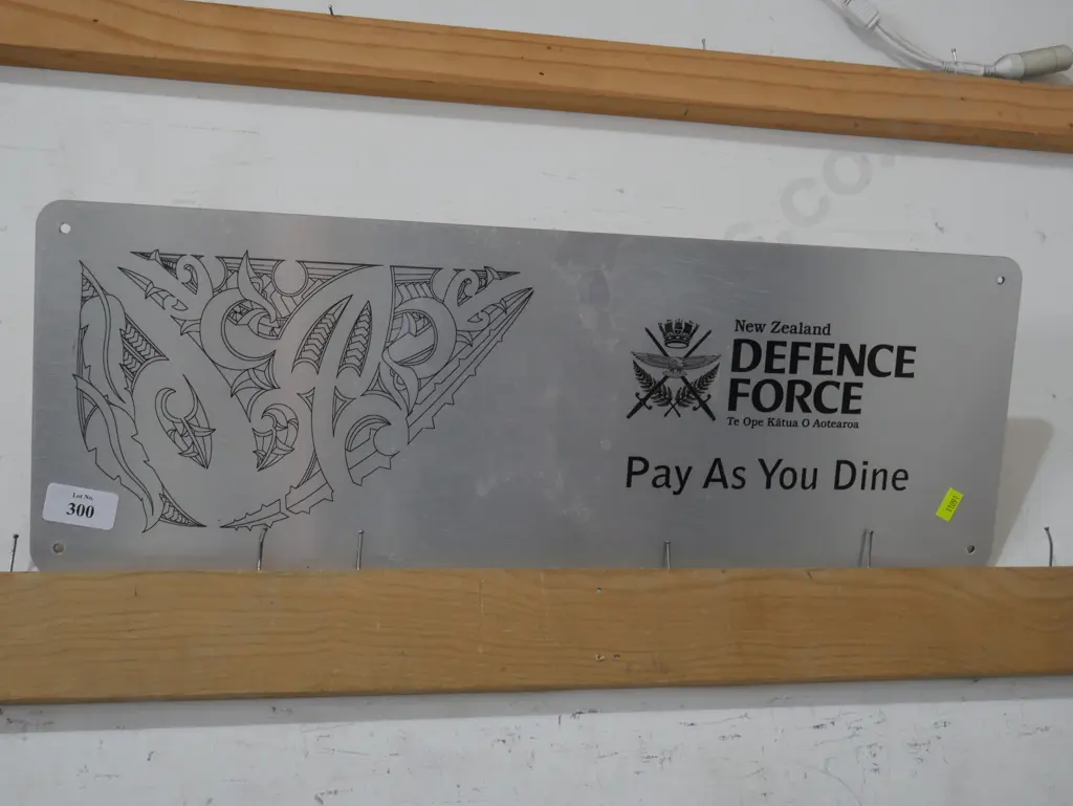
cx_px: 536
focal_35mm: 46
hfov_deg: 41.2
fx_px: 1427
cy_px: 403
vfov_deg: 31.5
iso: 1250
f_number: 5.1
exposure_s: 1/60
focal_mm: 23
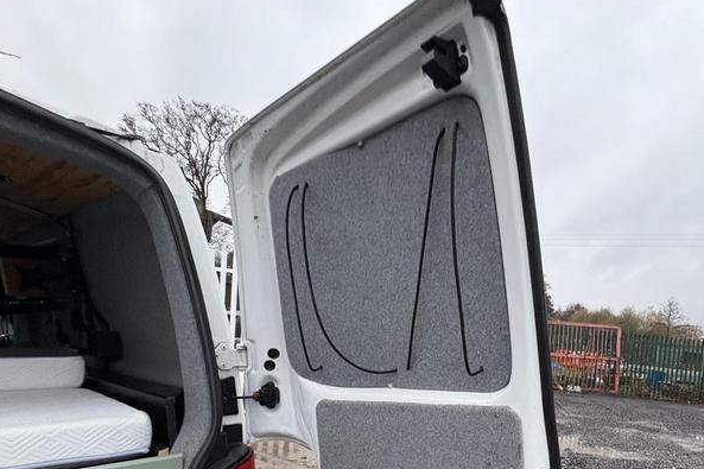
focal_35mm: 22
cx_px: 450
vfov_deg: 53.8
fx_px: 430
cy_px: 367
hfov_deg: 76.9
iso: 320
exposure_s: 1/60
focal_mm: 2.22
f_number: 2.2
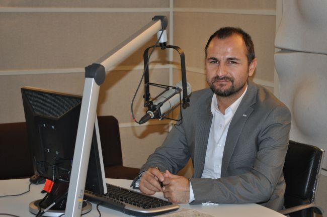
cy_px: 108
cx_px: 164
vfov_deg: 18.1
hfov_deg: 27.0
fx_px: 681
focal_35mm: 75
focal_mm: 50
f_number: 5.6
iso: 800
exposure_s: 1/60
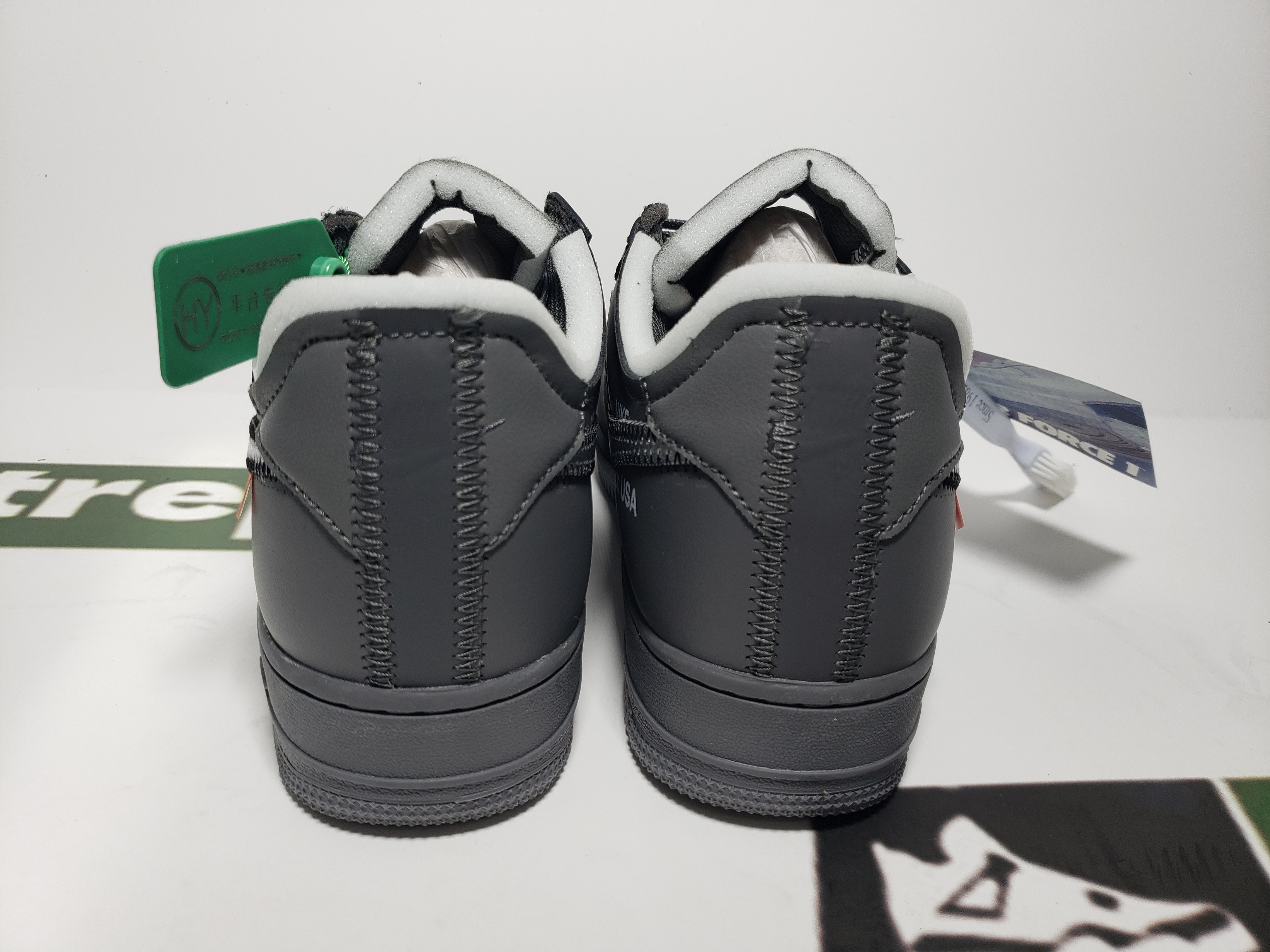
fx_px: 954
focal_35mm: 26
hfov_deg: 67.3
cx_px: 635
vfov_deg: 53.1
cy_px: 476
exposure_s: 1/391
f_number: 1.5
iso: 50
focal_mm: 4.3
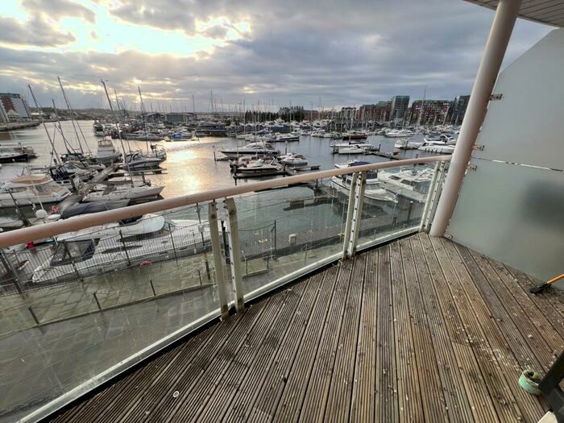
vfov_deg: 89.9
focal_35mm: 13
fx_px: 212
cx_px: 282
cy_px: 212
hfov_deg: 106.2
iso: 32
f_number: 1.8
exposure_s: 1/260
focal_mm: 1.57
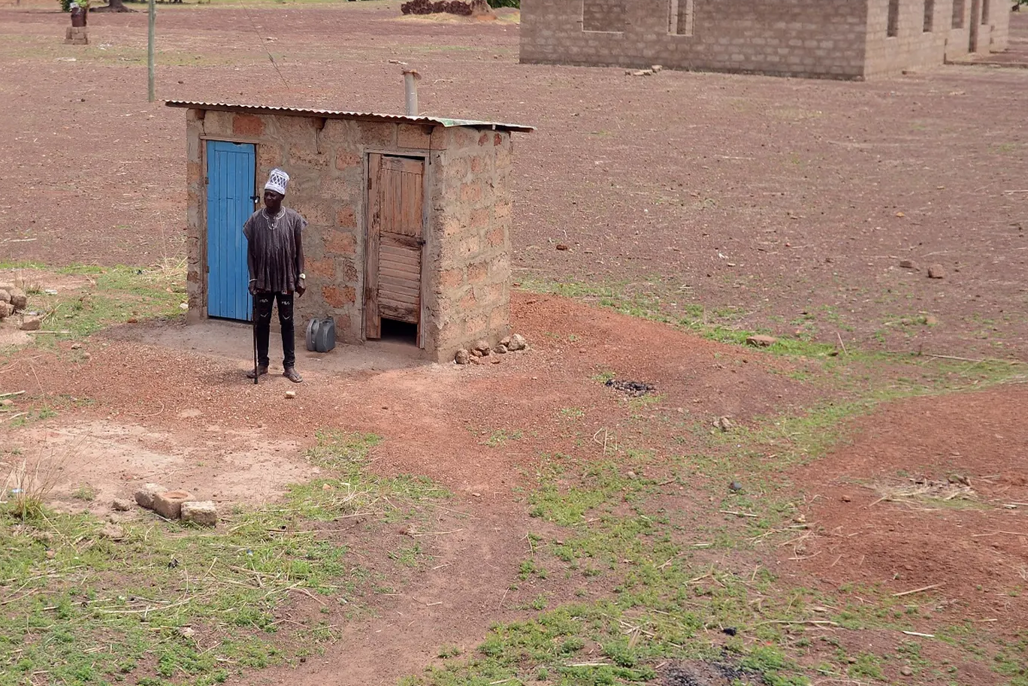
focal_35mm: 66
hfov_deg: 29.9
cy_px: 264
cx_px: 226
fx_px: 1885
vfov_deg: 20.6
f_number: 2.8
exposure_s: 1/1000
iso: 125
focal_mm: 35
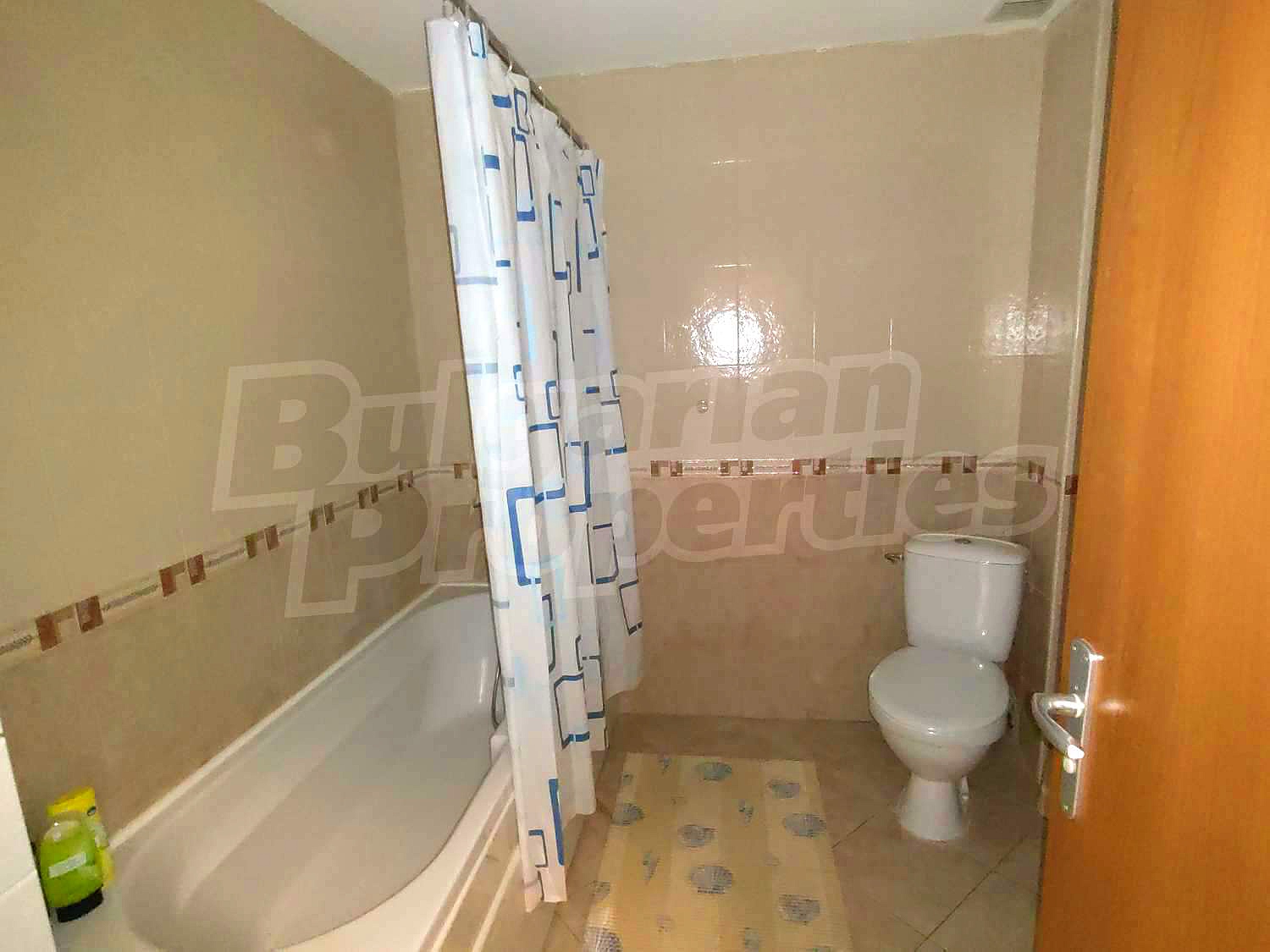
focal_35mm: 18
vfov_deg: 71.6
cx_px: 635
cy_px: 476
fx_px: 660
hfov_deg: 87.8
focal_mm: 1.68
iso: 800
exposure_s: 1/25
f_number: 2.2
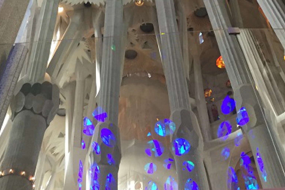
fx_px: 412
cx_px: 136
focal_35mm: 52
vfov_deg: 23.8
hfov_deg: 38.2
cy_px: -36
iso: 200
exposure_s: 1/33
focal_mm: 4.15
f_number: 2.2
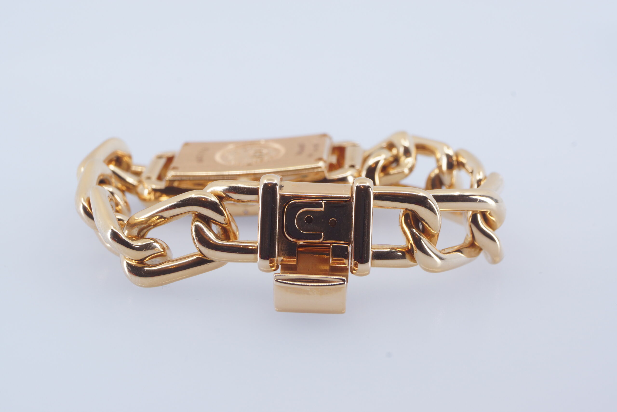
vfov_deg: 16.6
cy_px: 206
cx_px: 308
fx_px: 1415
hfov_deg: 24.6
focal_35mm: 82
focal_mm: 55
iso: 200
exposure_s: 1/6
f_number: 16
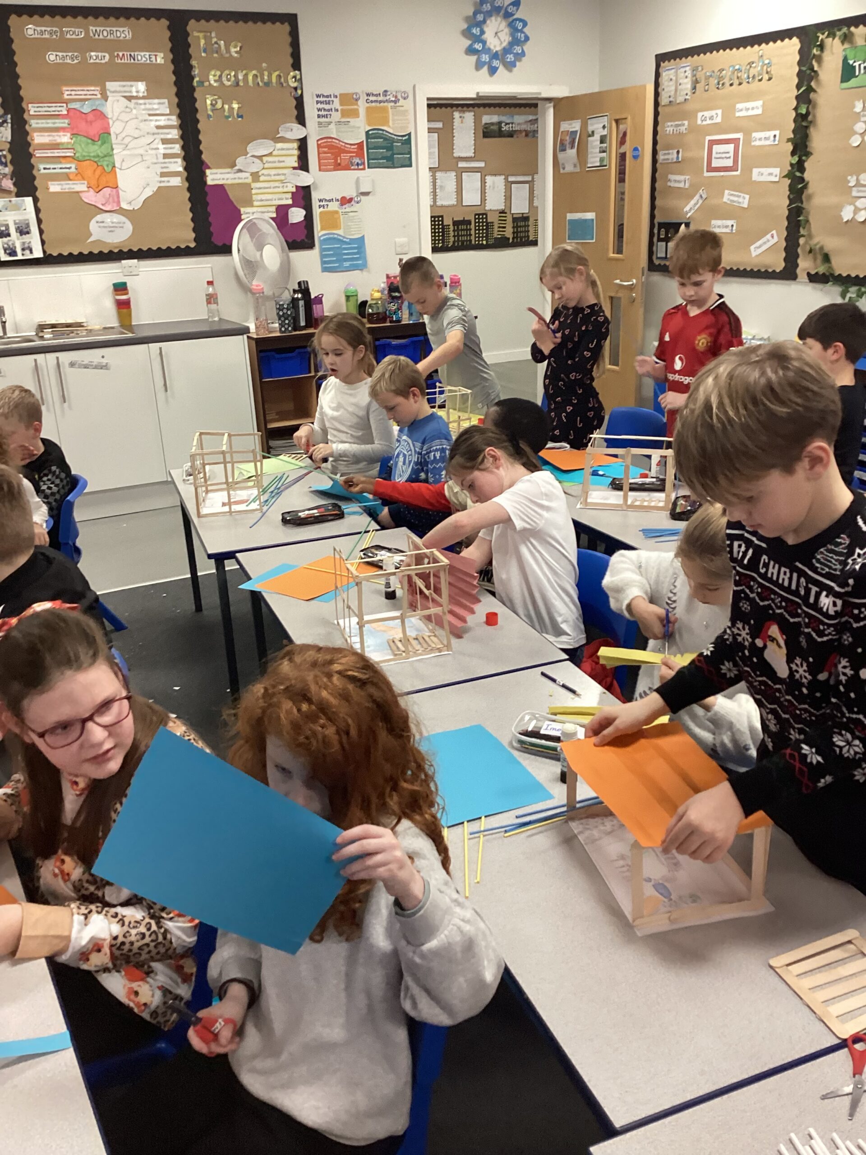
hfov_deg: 45.4
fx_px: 1034
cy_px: 578
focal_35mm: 31
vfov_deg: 58.4
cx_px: 433
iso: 200
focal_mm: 3.3
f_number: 2.4
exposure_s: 1/60
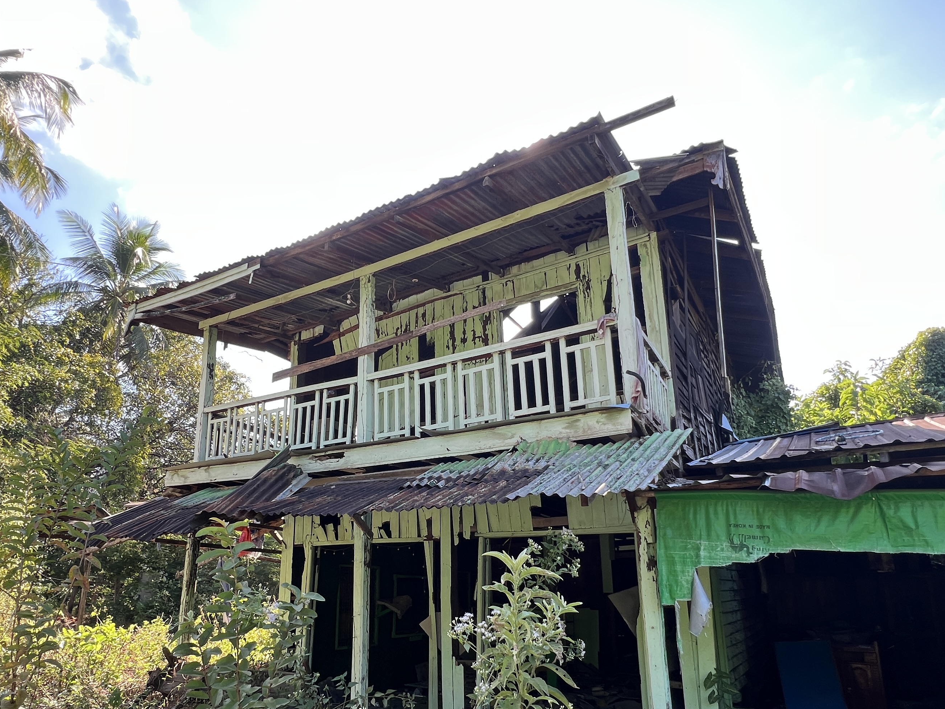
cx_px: 458
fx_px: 546
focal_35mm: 20
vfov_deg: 64.7
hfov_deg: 81.7
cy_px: 458
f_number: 1.8
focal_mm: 1.57
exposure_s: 1/170
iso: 32
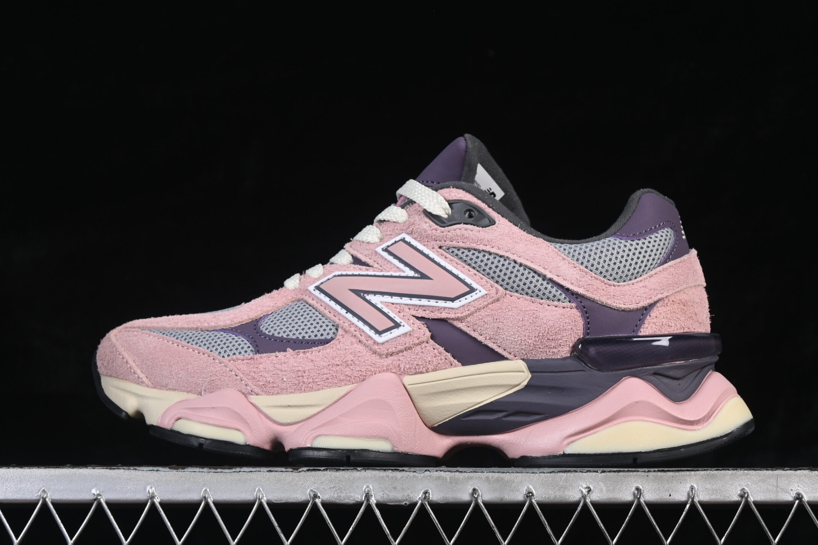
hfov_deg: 22.9
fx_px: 2022
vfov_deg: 15.4
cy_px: 265
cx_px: 417
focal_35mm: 89
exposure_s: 1/80
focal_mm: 50
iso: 160
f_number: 8
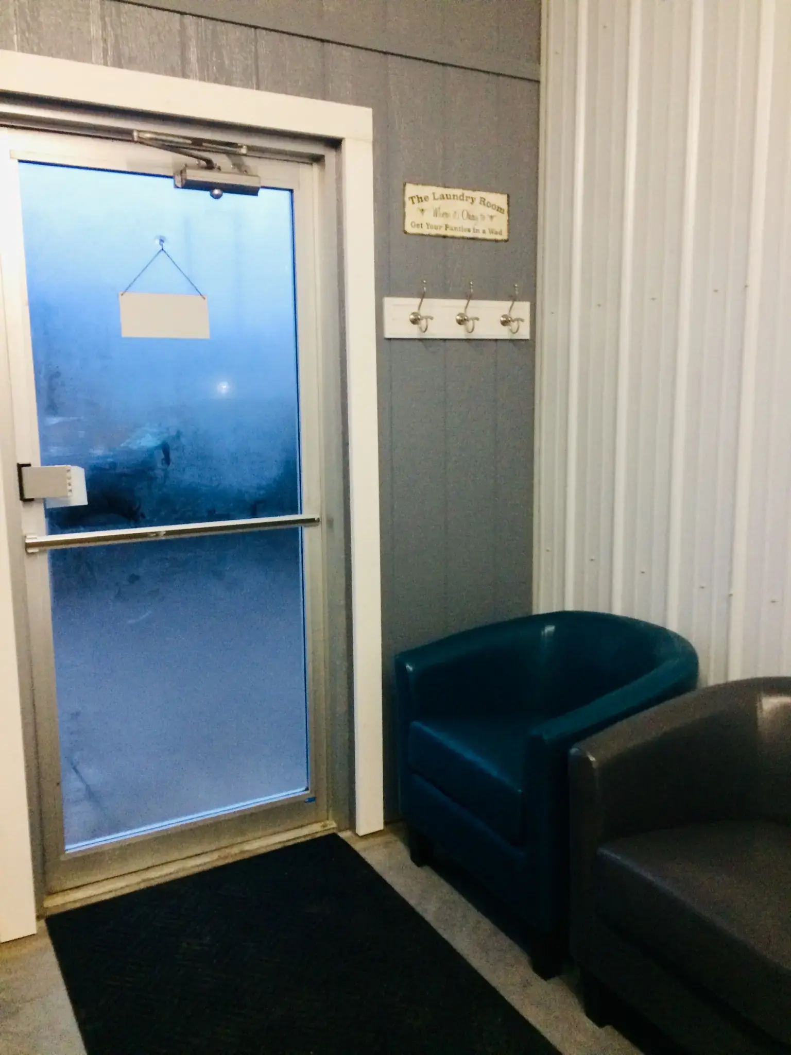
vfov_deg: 61.7
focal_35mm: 29
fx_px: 884
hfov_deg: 48.2
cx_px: 396
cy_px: 528
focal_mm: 4.15
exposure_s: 1/30
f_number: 2.2
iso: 160
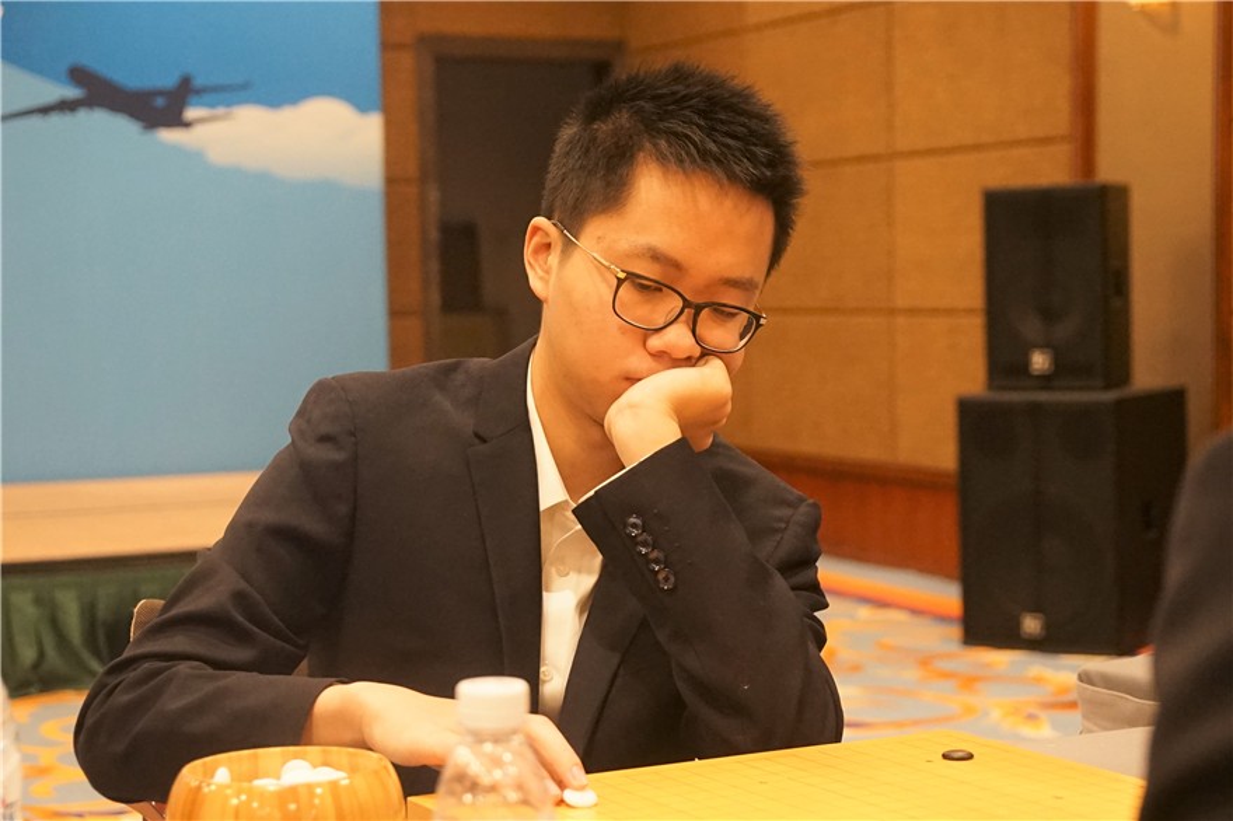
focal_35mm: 70
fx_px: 2396
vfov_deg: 19.4
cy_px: 410
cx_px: 616
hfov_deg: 28.9
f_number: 4
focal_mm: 47
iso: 3200
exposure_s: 1/160
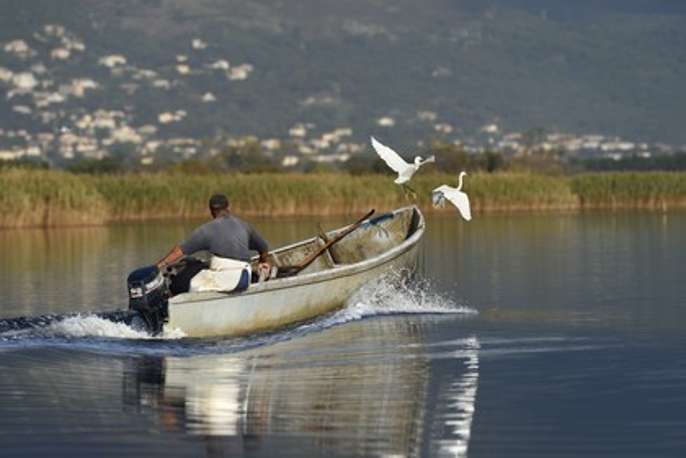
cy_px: 229
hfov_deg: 7.4
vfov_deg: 4.9
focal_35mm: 280
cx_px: 343
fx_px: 5335
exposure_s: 1/800
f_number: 6.3
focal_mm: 280
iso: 200
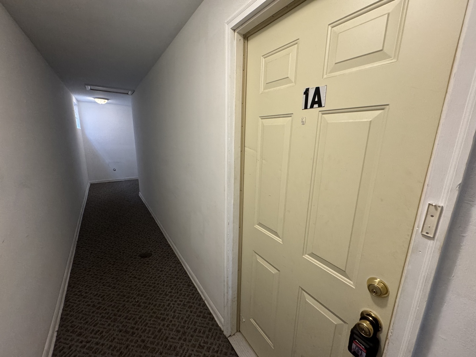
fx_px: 193
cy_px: 178
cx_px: 238
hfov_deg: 102.1
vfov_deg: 85.7
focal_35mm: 14
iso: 500
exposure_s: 1/60
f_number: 2.2
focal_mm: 2.22
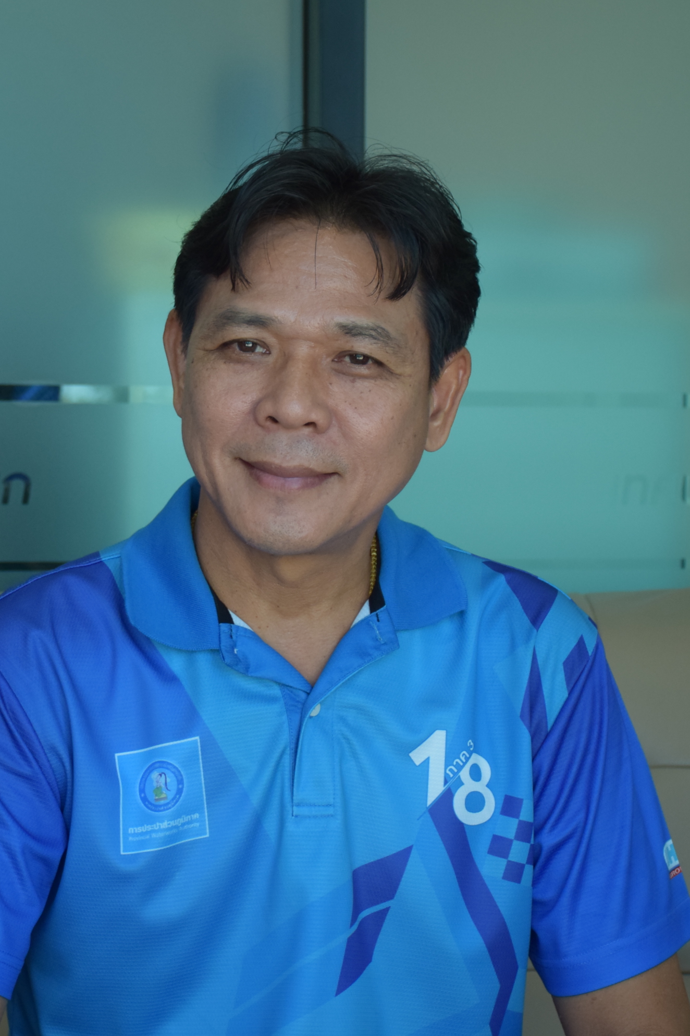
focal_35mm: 95
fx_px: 2731
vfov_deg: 21.5
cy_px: 515
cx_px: 334
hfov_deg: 14.4
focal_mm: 42
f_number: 4.5
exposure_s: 1/60
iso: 720
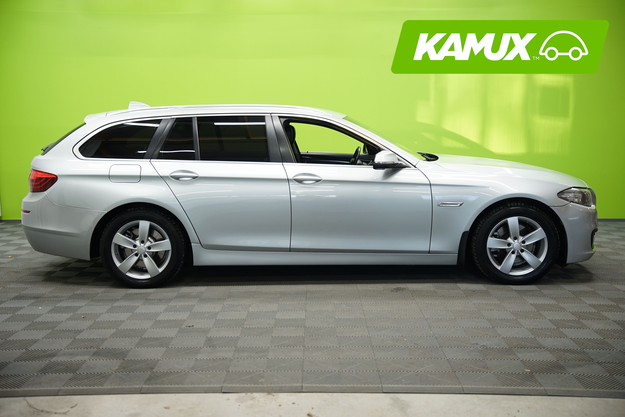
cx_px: 312
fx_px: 712
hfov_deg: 47.4
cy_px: 208
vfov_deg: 32.6
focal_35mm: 41
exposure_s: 1/60
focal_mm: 41
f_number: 2.8
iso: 640
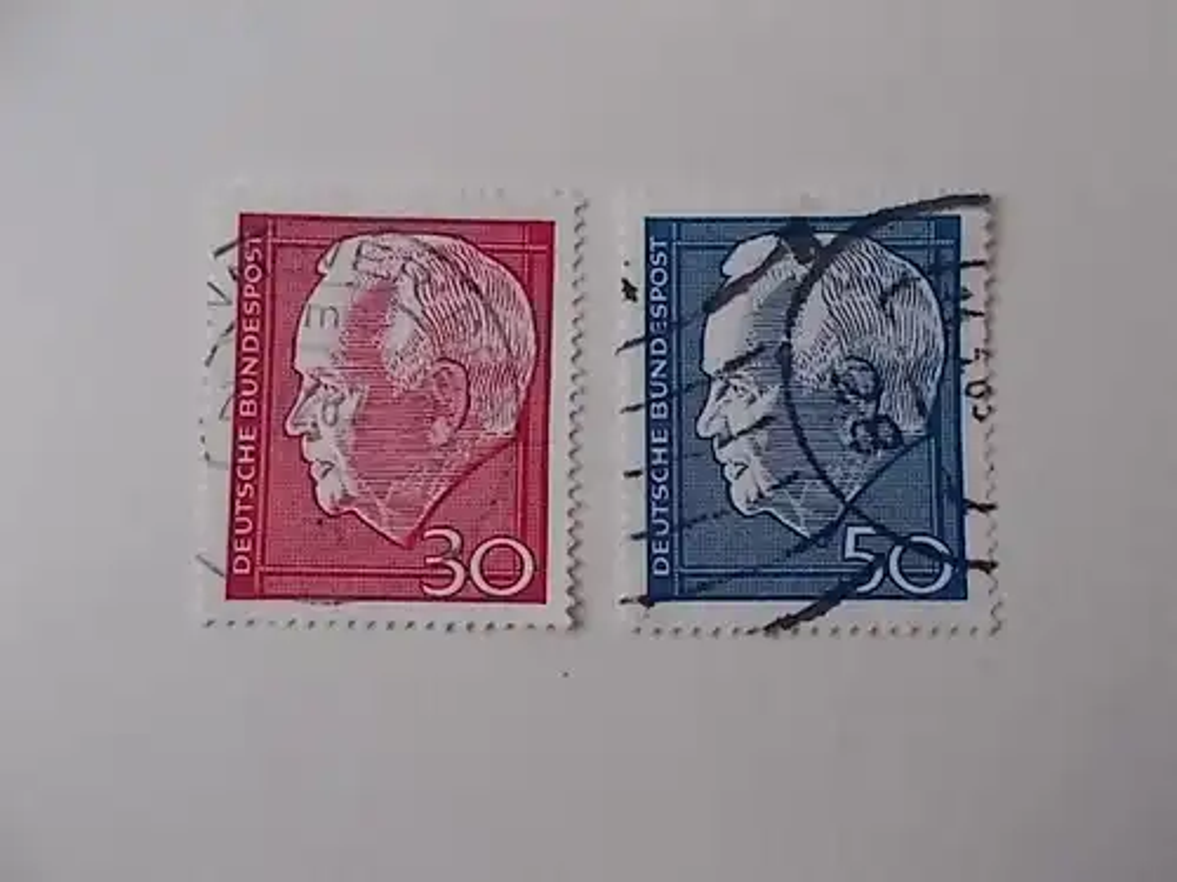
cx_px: 588
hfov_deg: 67.3
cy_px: 441
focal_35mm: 26
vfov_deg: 53.1
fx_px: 884
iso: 160
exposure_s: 1/25
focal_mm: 4.6
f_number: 3.2
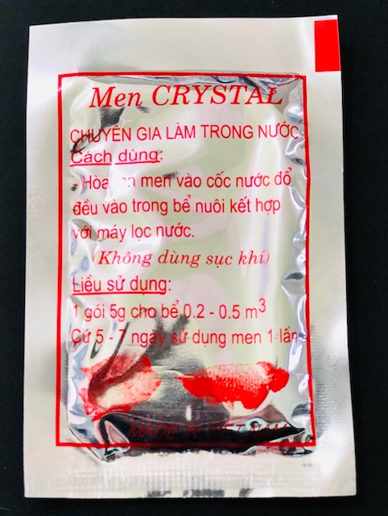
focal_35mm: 57
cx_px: 194
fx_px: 850
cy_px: 258
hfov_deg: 25.7
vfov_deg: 33.7
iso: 40
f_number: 2.8
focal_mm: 6.6
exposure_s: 1/30
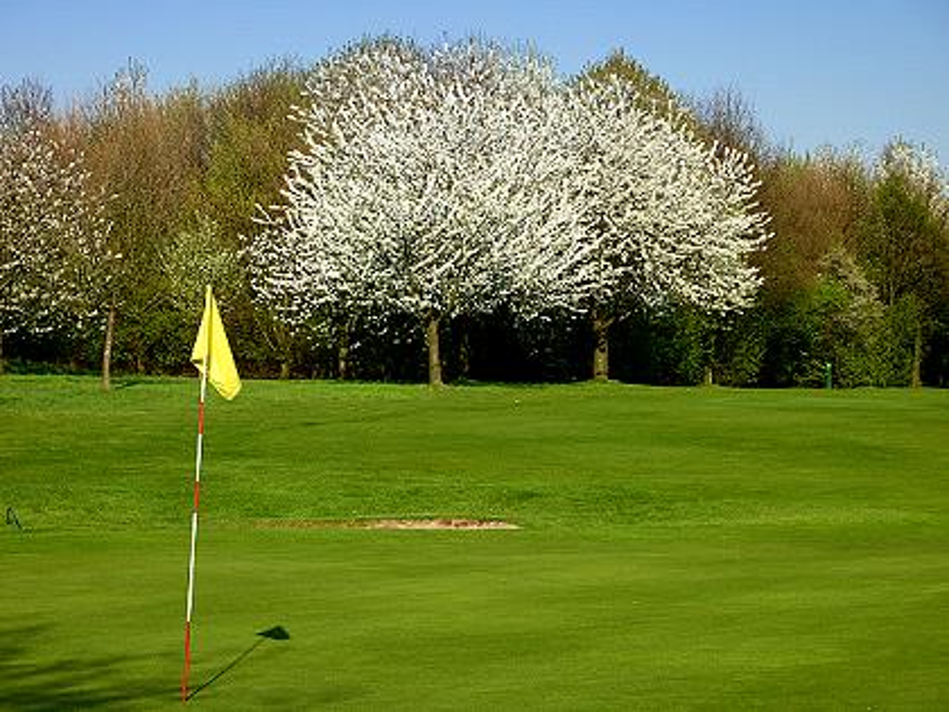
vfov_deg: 13.3
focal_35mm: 111
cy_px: 356
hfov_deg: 17.7
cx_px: 474
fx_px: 3043
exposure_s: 1/400
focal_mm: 18.2
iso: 80
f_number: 4.4
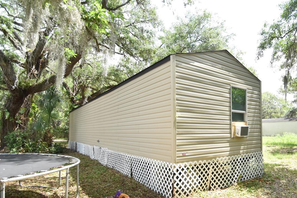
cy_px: 124
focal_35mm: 22
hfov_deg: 76.0
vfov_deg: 56.5
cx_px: 200
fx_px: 181
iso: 800
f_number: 3.5
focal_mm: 10
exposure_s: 1/2000
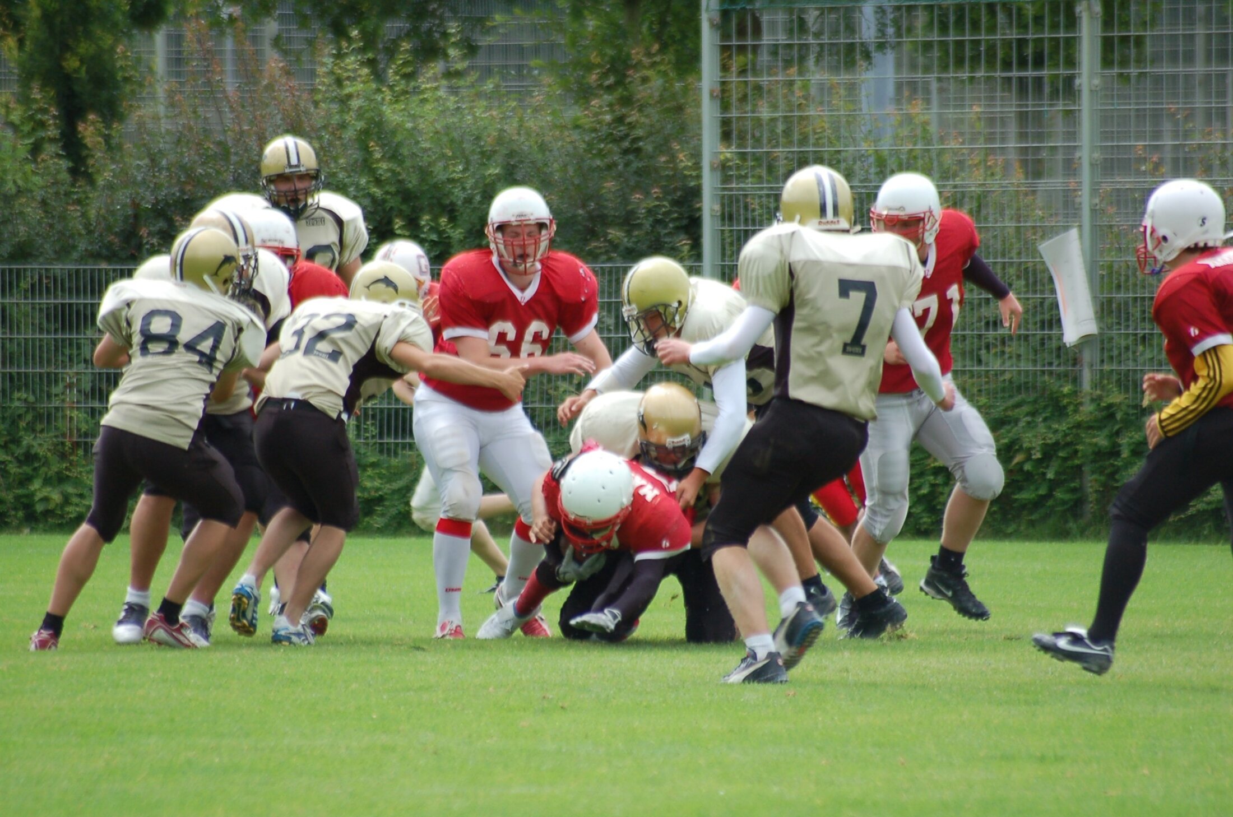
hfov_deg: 4.6
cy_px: 408
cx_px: 616
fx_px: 15383
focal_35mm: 450
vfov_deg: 3.0
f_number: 5.6
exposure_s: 1/500
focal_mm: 300
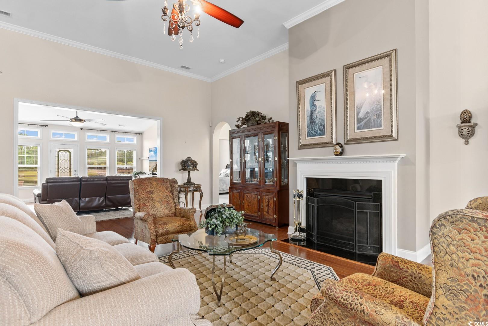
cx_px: 244
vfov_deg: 64.6
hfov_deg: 86.9
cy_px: 163
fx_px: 258
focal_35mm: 19
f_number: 4.8
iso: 100
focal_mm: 13
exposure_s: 1
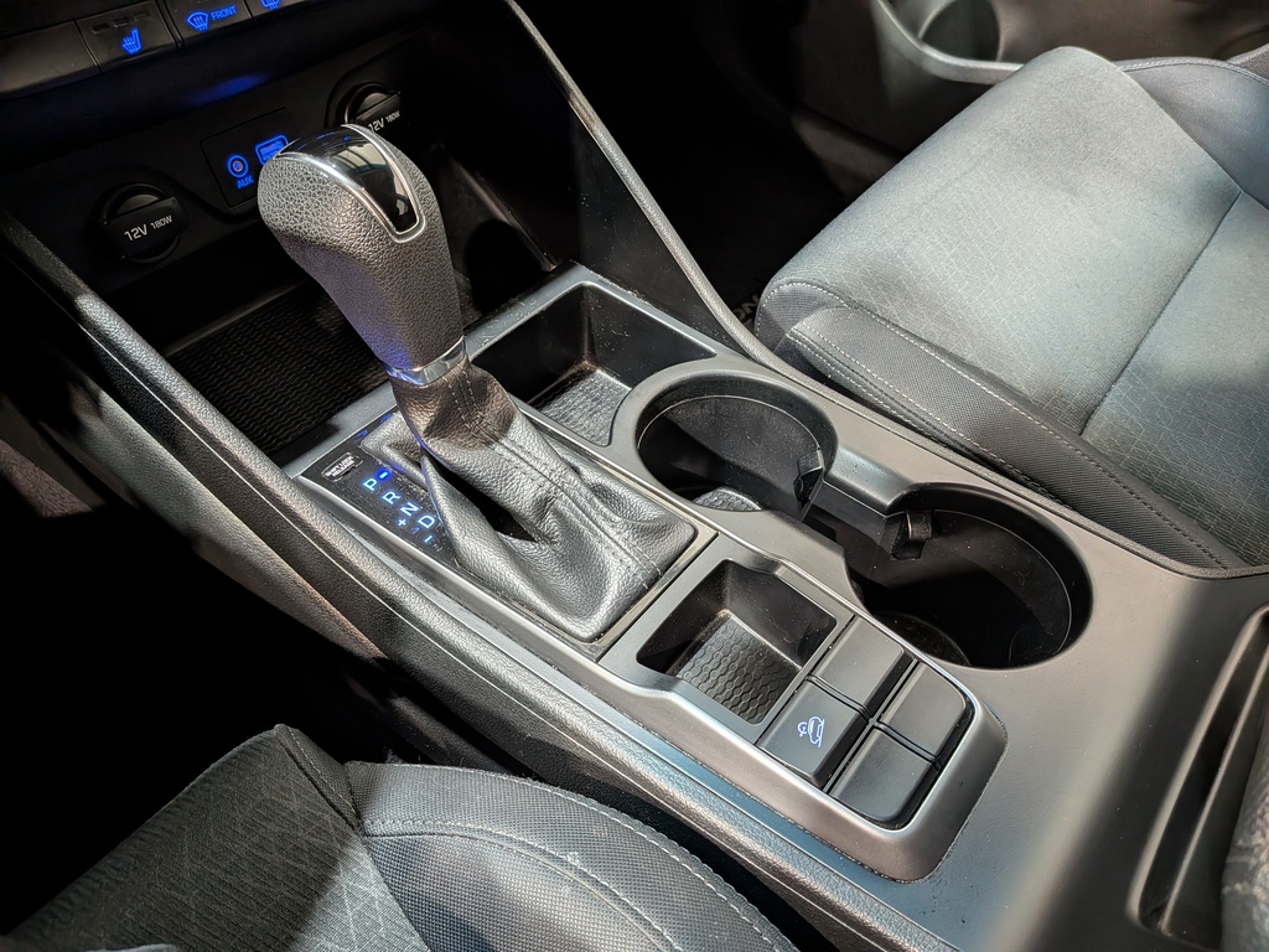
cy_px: 476
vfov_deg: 56.8
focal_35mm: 24
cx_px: 634
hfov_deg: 71.6
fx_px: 880
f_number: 1.7
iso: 83
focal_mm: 4.53
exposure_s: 1/50
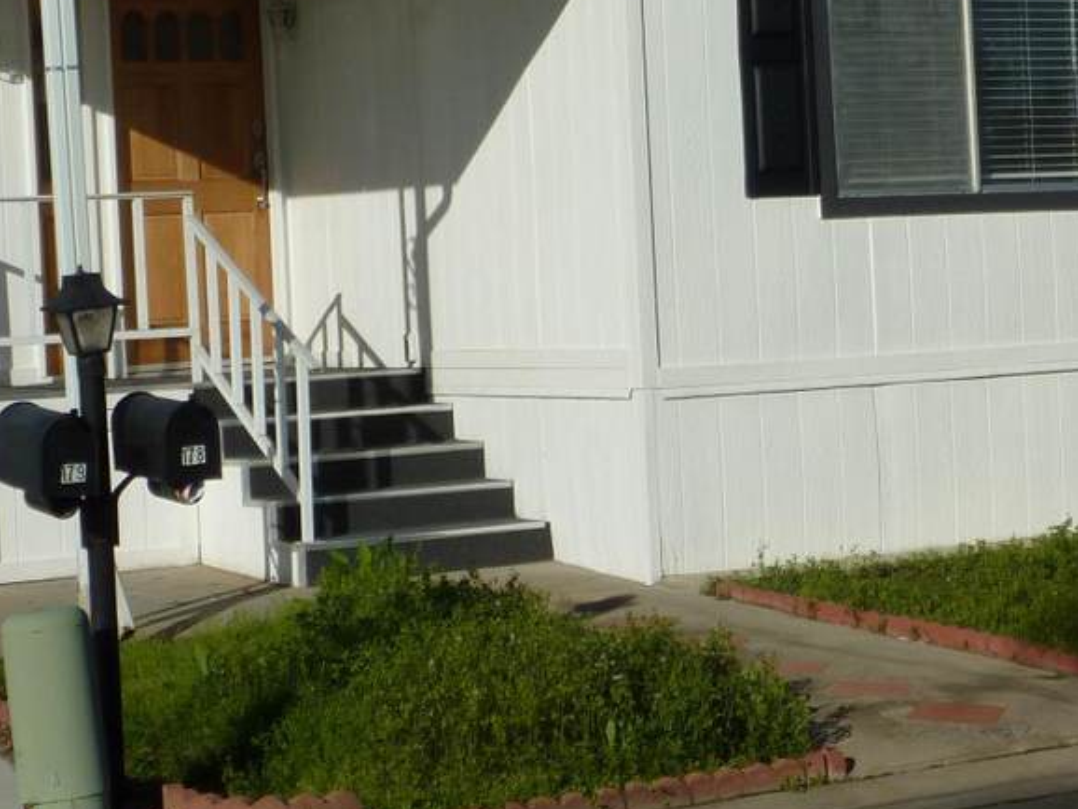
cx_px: 759
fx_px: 2897
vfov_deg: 15.9
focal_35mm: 93
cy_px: 298
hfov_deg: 21.0
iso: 80
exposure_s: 1/1000
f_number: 5.6
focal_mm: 6.9
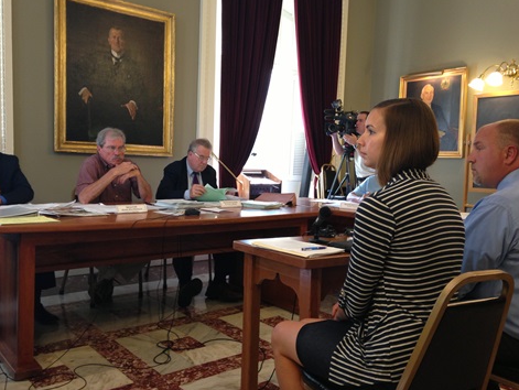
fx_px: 525
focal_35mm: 35
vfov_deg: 40.7
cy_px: 193
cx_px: 249
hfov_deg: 52.6
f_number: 2.4
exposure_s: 1/20
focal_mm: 4.13
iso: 125
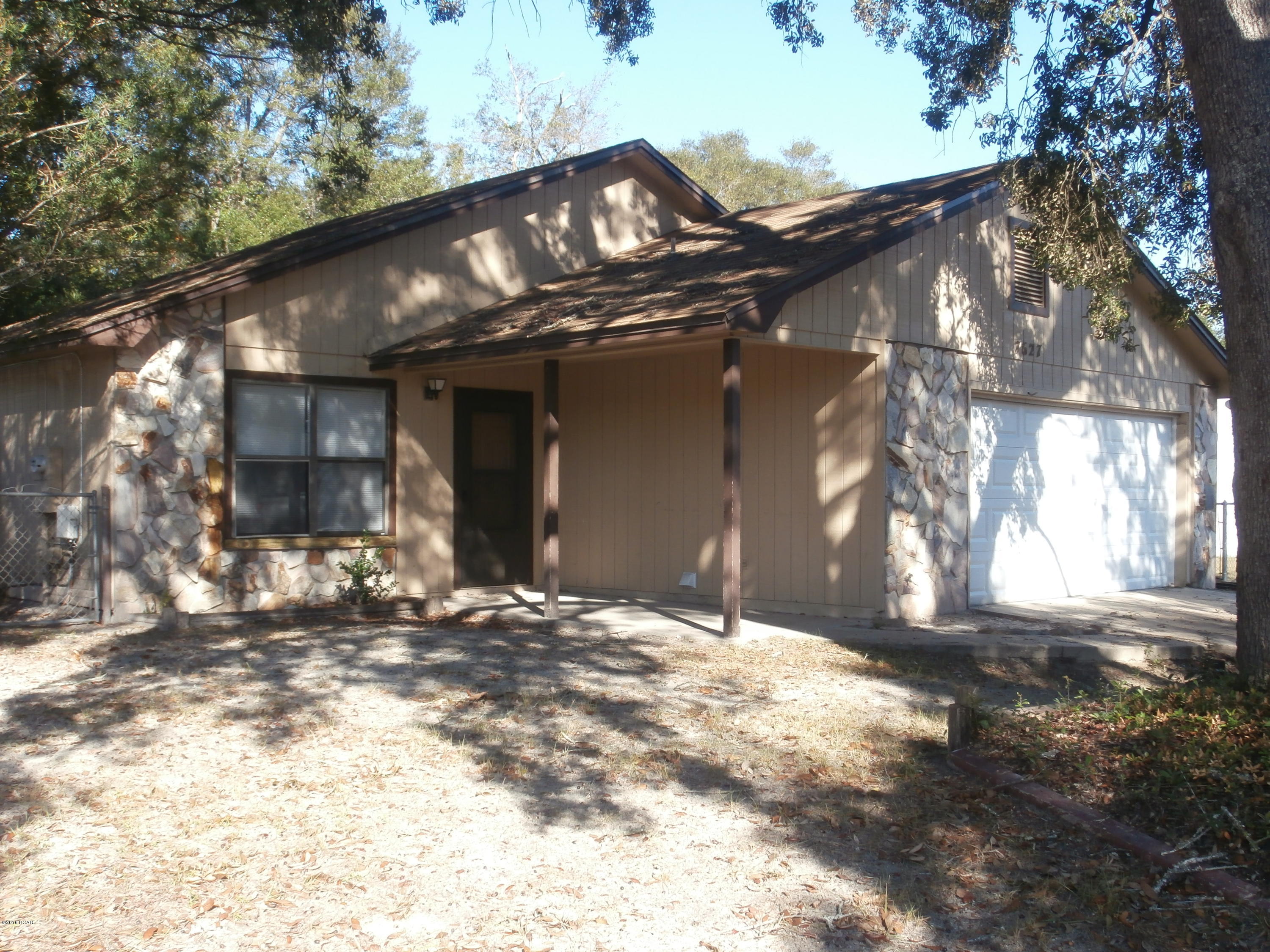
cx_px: 635
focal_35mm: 38
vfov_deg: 37.7
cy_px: 476
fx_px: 1394
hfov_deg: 49.0
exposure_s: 1/200
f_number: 3.9
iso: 100
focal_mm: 6.67
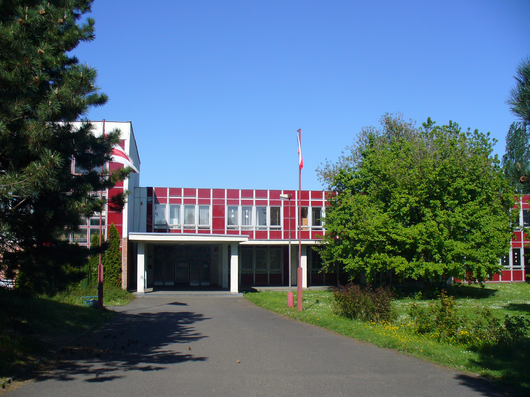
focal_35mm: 38
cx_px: 260
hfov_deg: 49.0
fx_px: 582
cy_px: 201
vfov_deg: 37.7
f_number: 5.6
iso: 80
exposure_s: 1/400
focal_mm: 6.1
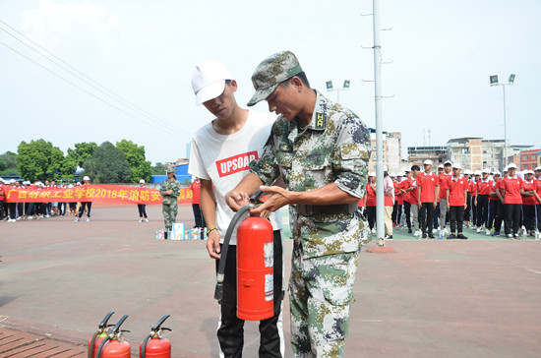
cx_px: 270
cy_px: 179
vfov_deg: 41.5
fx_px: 472
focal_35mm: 32
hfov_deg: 59.6
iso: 100
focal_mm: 21
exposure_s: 1/160
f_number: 5.6
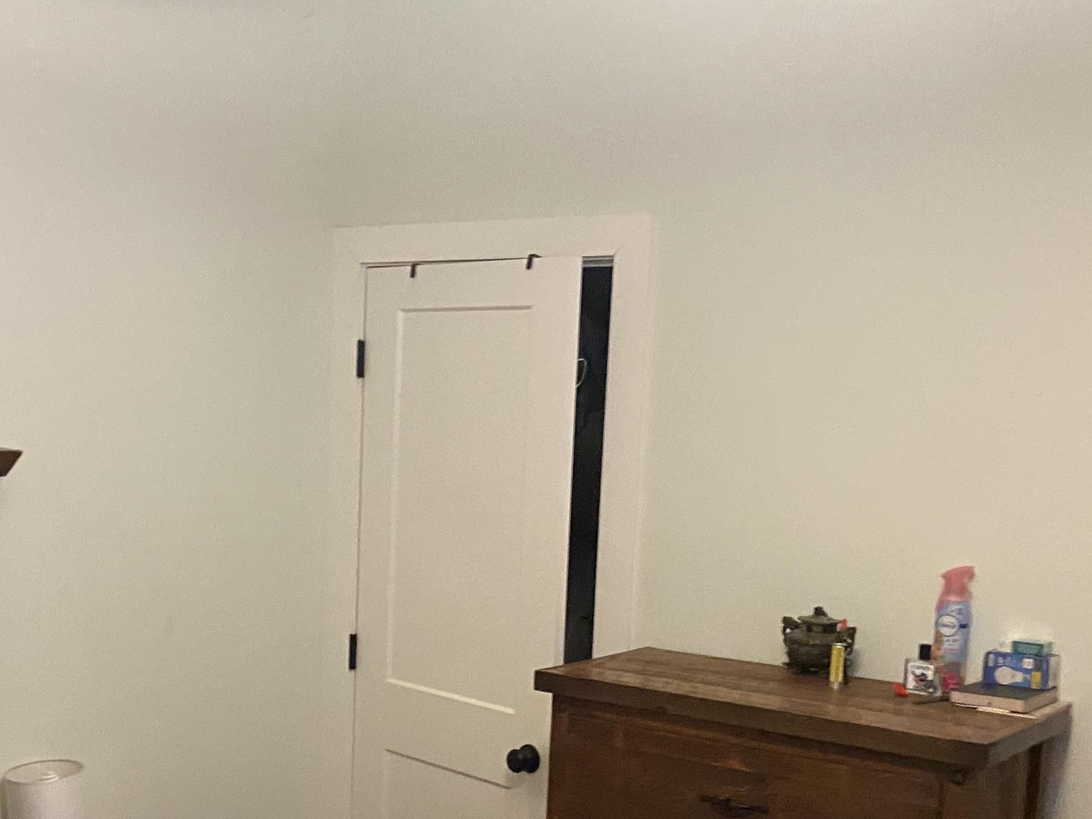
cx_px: 418
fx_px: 1577
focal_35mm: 50
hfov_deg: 38.0
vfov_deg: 28.6
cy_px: 633
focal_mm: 4.25
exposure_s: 1/40
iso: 500
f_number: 1.8
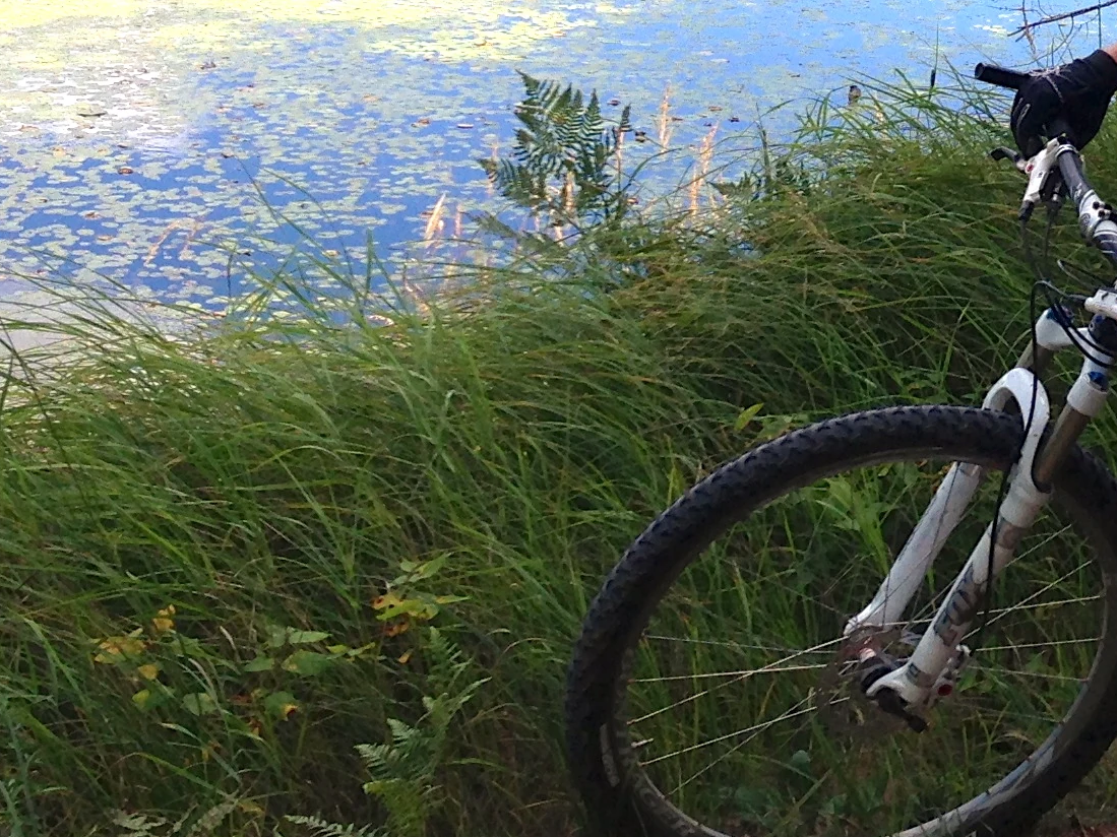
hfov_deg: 19.8
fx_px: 3162
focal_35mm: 98
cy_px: -66
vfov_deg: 14.8
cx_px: 928
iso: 50
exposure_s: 1/577
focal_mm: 4.13
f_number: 2.4
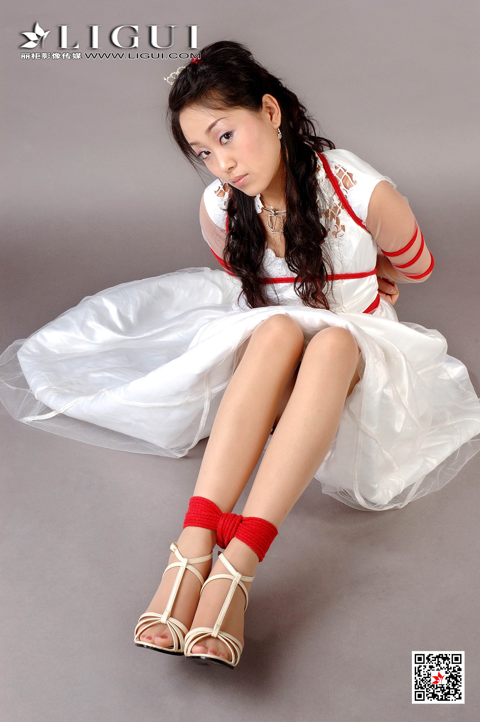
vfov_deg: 35.1
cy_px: 361
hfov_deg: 23.7
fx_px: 1142
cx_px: 240
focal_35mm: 57
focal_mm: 38
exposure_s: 1/100
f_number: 16
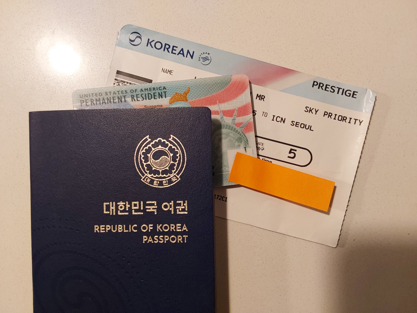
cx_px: 208
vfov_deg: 49.7
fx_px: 337
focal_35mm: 28
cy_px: 156
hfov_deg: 63.4
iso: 200
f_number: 1.9
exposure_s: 1/30
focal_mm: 2.91
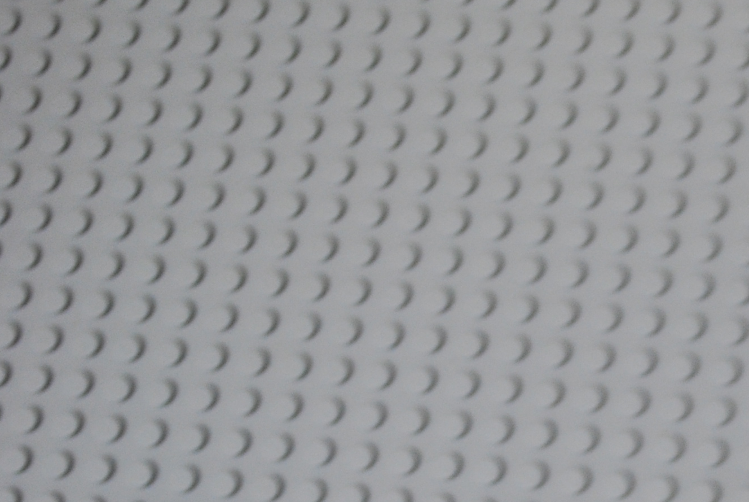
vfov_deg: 9.8
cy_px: 478
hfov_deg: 13.9
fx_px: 2916
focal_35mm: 140
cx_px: 1067
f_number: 5
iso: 450
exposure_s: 1/30
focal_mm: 32
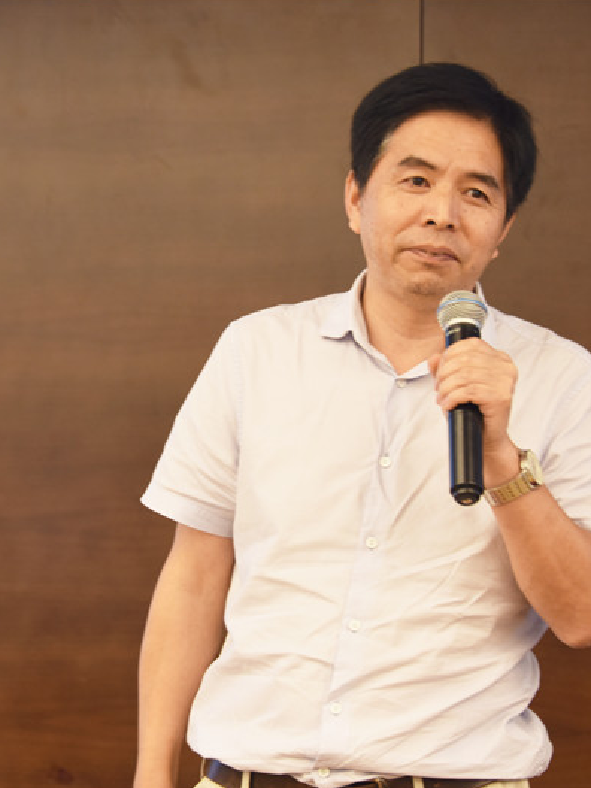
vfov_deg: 19.8
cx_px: 294
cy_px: 393
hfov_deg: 14.9
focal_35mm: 99
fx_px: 2254
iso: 800
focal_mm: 68
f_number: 4.8
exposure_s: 1/25
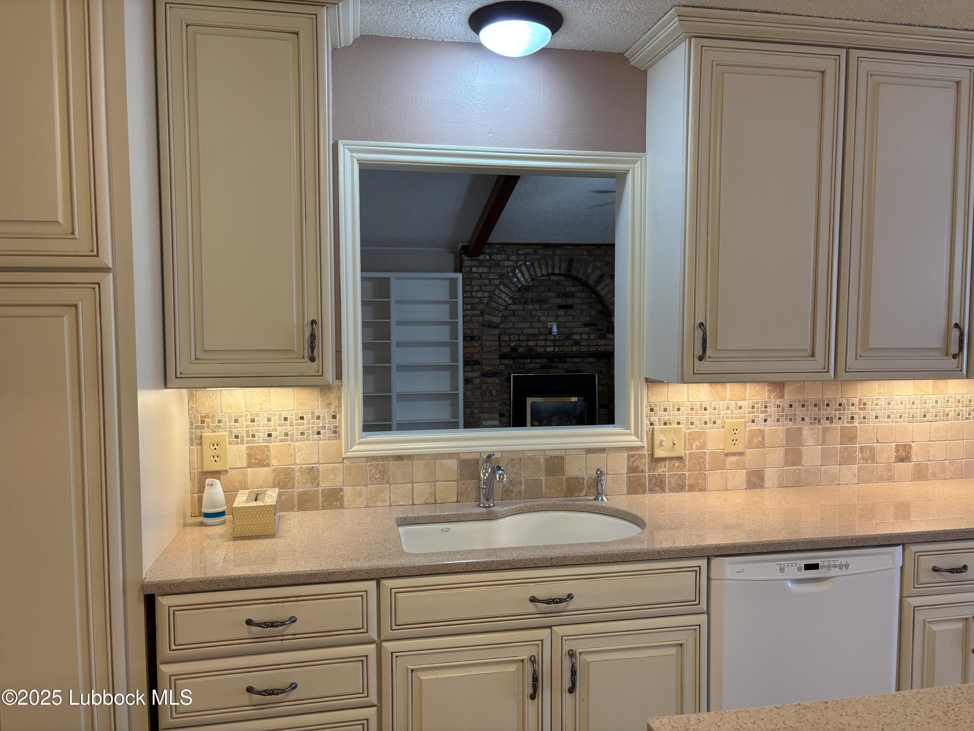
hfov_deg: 67.3
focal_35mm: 26
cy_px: 366
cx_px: 487
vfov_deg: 53.1
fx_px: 732
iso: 100
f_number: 1.6
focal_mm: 5.96
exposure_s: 1/60
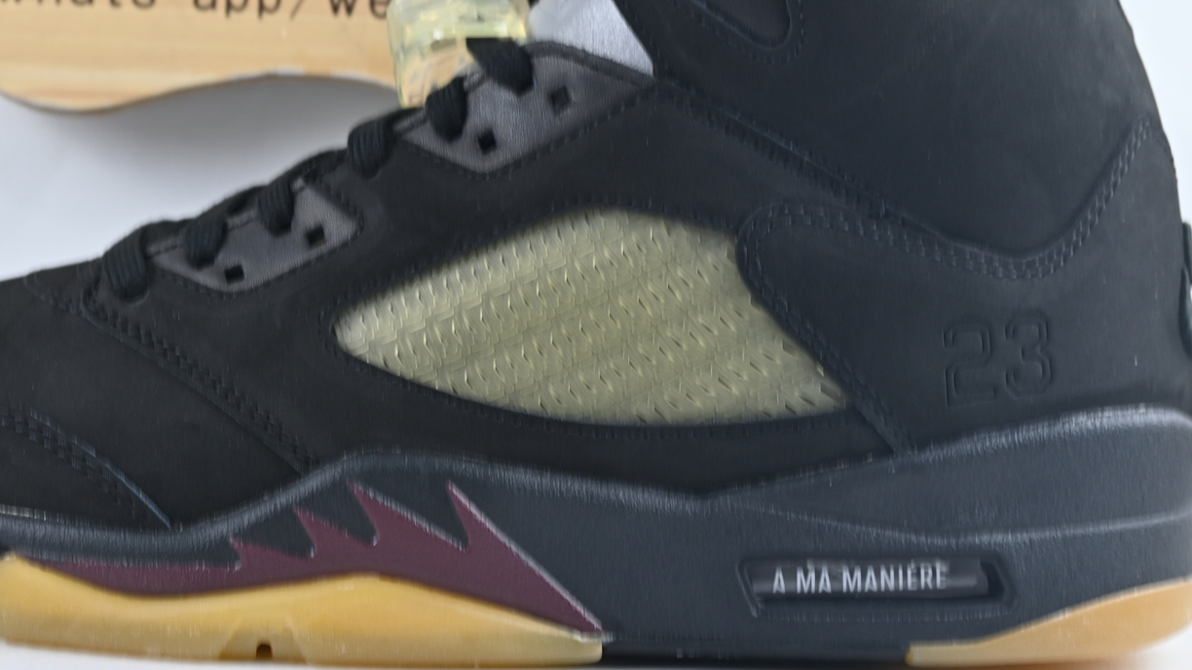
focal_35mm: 58
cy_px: 300
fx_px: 1826
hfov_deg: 36.0
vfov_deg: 20.8
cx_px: 476
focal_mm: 25
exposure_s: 1/20
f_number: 5.6
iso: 100
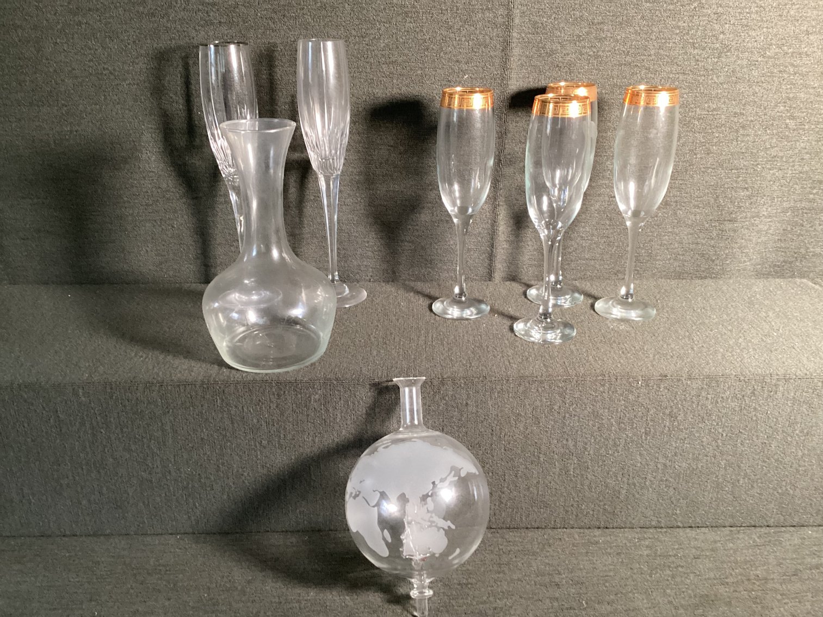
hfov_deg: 58.3
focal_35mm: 31
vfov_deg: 45.4
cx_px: 412
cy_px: 308
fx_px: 737
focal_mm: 3.3
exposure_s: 1/50
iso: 400
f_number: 2.4
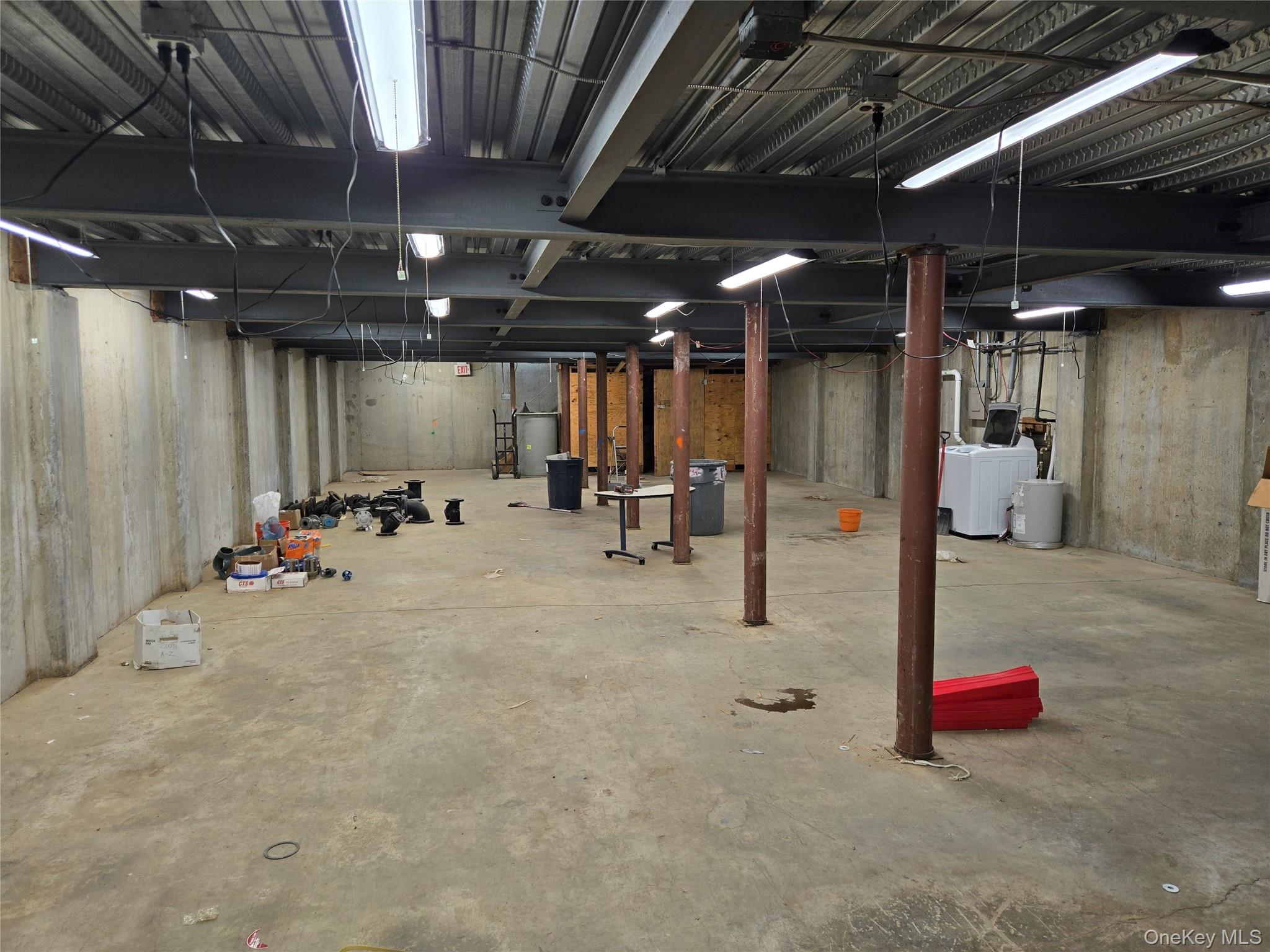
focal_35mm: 23
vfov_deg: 58.9
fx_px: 844
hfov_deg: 73.9
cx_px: 635
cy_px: 476
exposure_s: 1/120
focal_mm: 5.4
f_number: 1.8
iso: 100
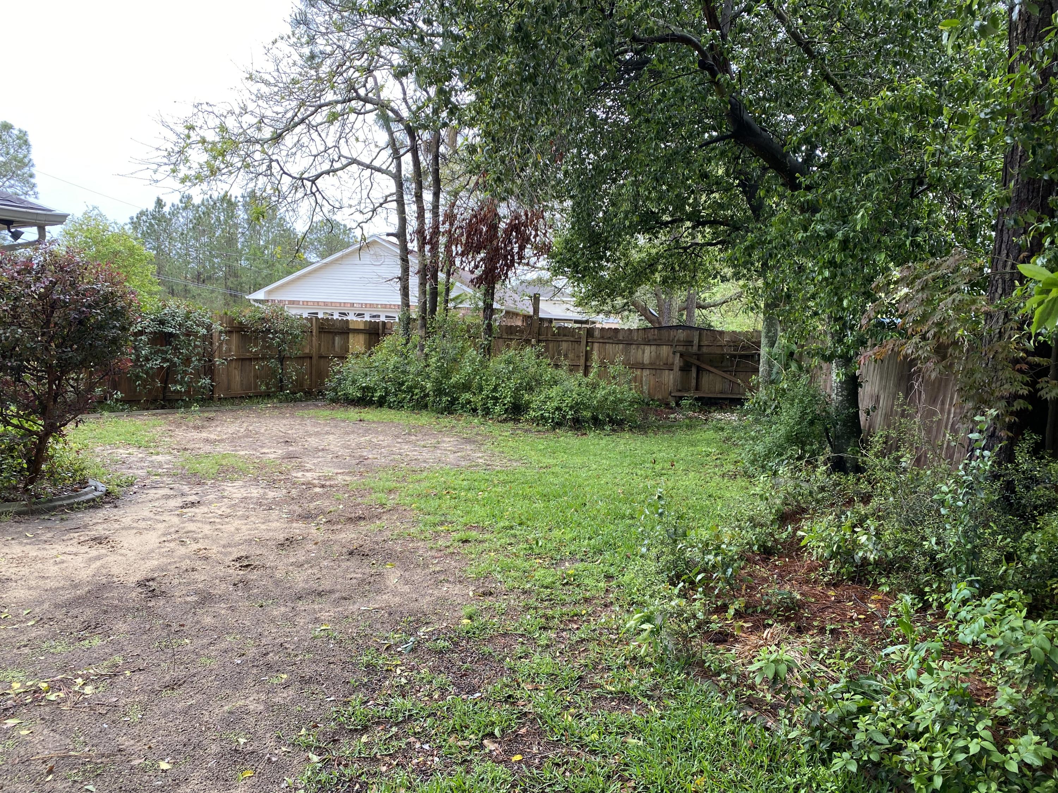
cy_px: 396
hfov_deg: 67.3
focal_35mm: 26
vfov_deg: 53.1
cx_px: 529
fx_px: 795
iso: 32
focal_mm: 4.25
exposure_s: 1/122
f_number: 1.8
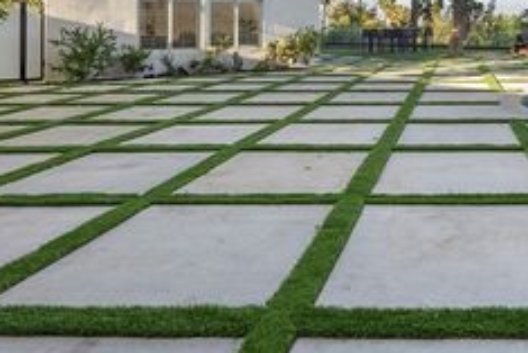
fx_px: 499
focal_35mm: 34
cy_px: 17
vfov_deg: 35.9
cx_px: 445
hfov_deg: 51.2
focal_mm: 16
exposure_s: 1/1000
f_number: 9
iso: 1250
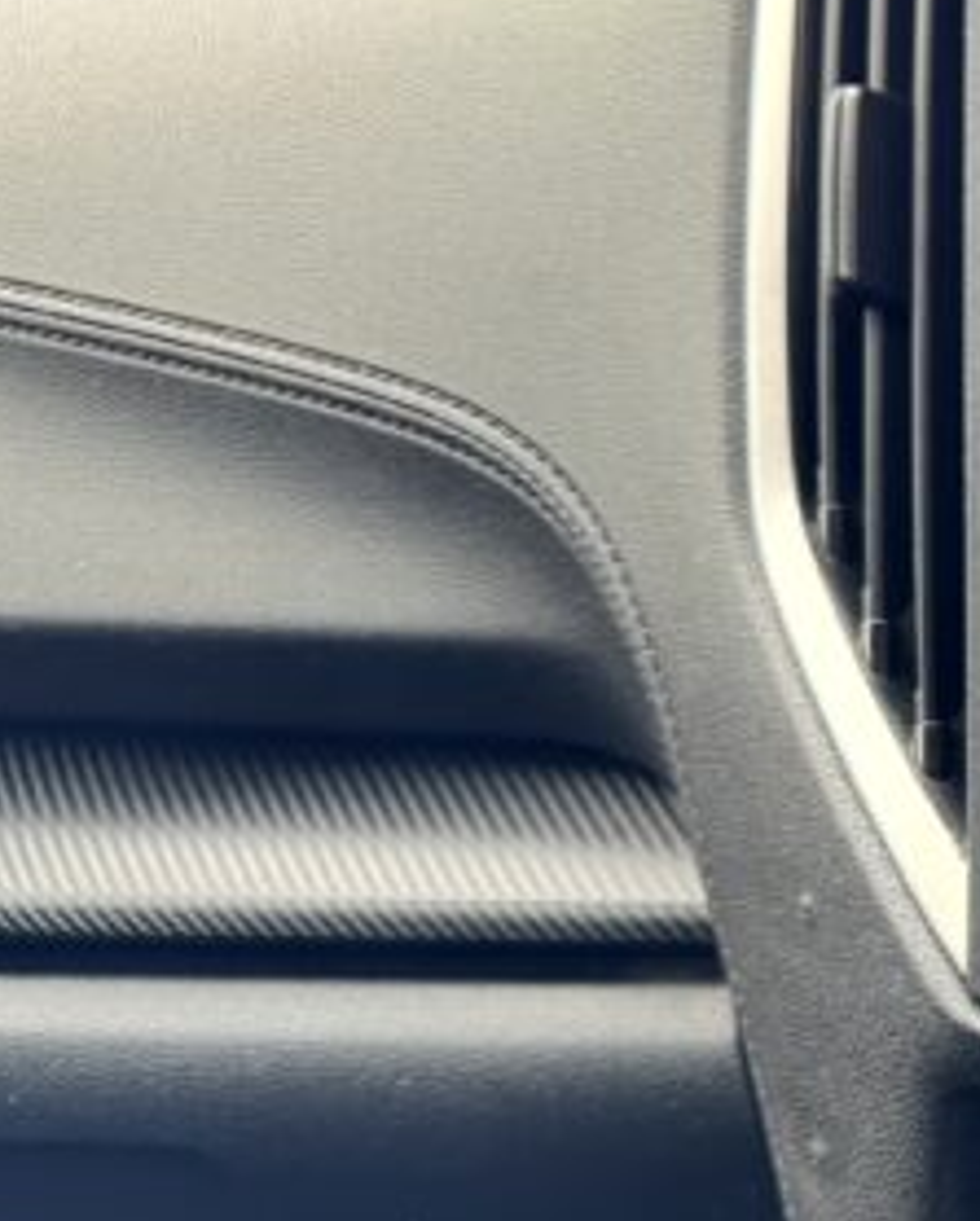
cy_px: 608
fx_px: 2425
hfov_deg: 18.4
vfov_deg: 28.3
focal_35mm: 67
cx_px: 1723
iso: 100
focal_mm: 6.76
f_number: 1.78
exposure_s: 1/169
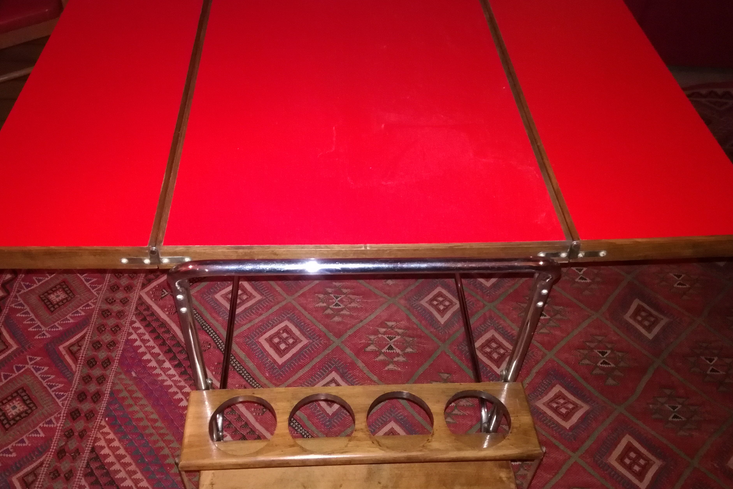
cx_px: 343
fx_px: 631
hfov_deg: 60.2
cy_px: 269
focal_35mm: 31
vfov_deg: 42.3
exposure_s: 1/14.3
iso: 800
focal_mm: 3.79
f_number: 2
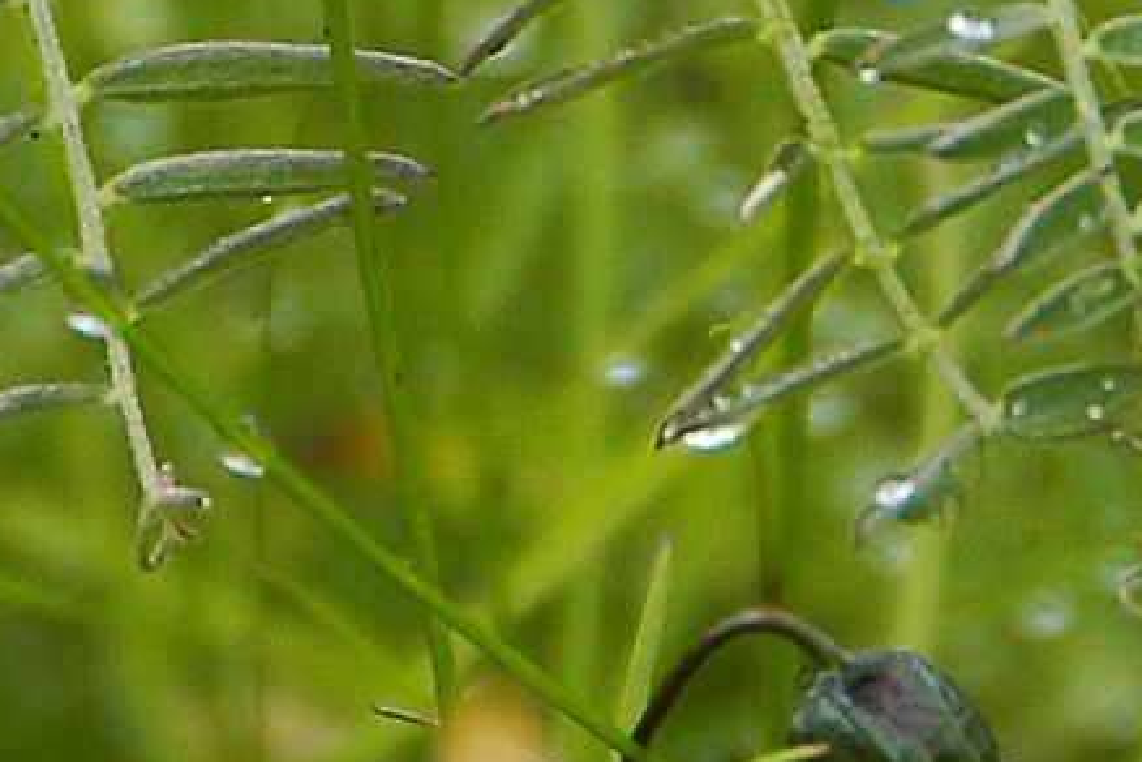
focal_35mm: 1642
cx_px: 146
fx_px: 52084
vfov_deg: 0.8
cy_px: -1073
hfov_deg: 1.3
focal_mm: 200
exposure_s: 1/50
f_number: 5.6
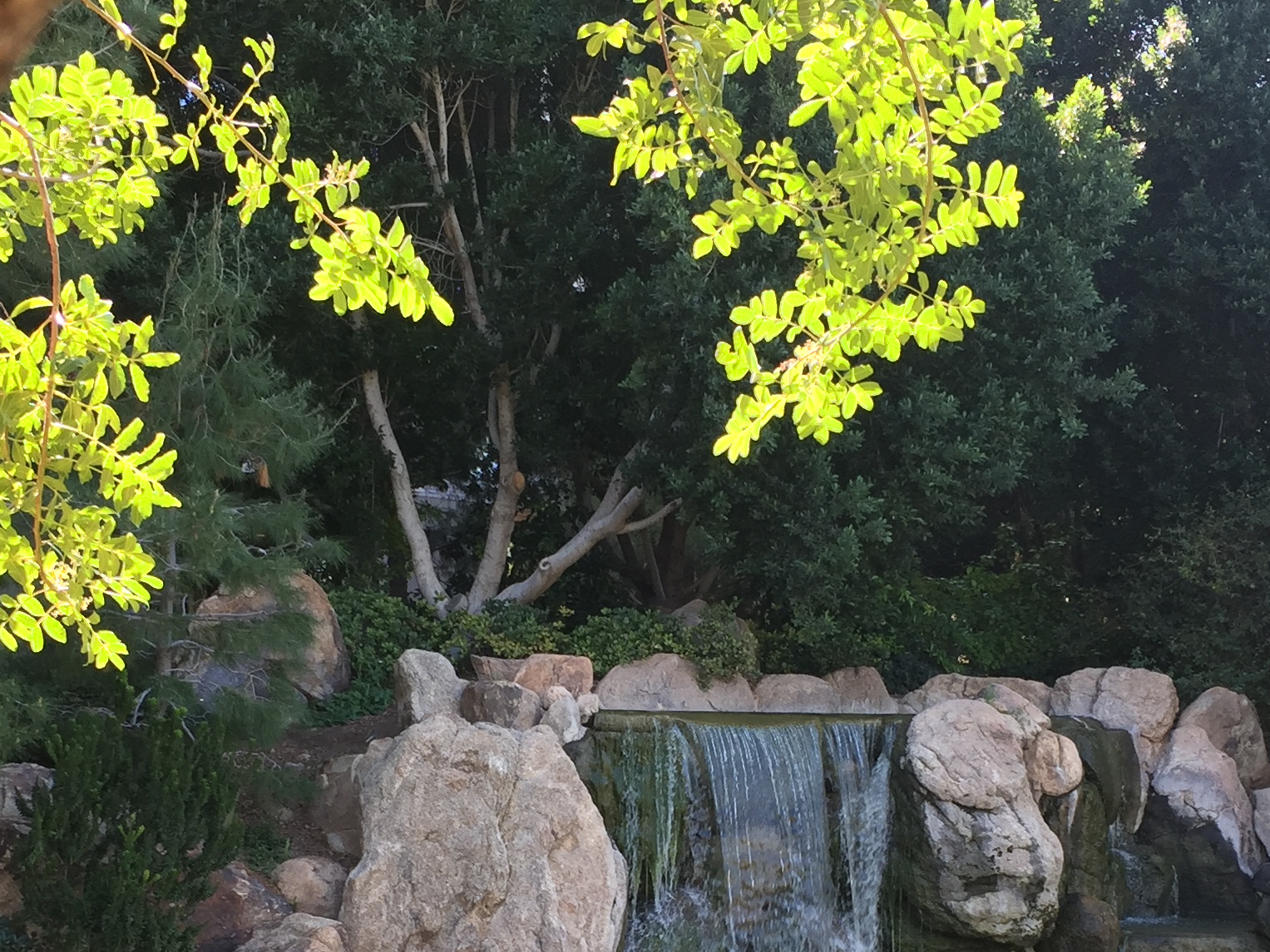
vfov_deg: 23.1
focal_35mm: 62
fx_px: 2274
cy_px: 834
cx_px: 637
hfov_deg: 31.2
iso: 32
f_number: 2.2
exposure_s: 1/120
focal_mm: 4.15
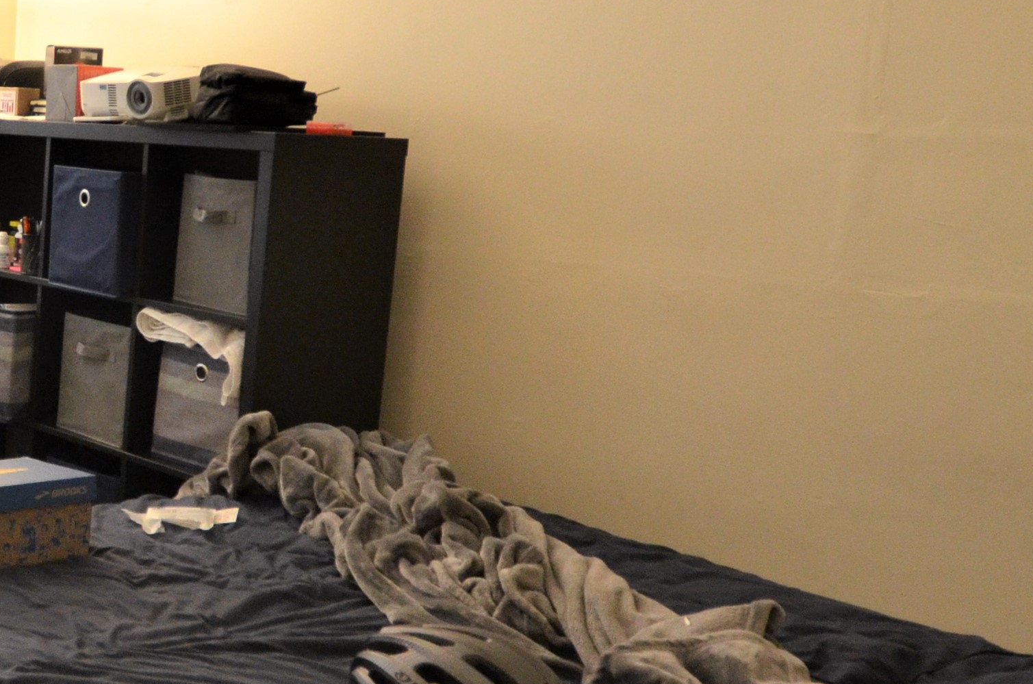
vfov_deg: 27.4
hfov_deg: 35.7
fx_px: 1403
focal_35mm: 49
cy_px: 311
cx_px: -44
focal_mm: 10
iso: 1000
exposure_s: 1/50
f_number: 3.5
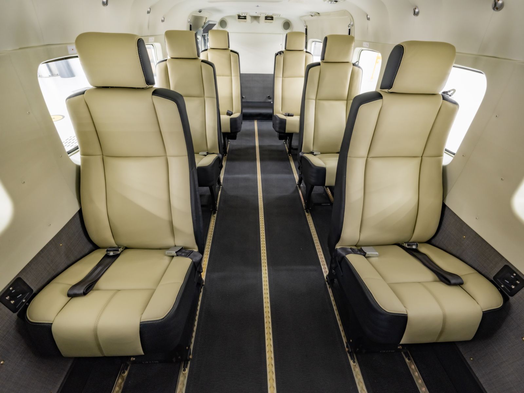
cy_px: 196
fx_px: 242
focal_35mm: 16
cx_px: 262
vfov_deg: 78.1
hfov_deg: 94.5
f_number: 14
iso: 1600
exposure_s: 1/1.25
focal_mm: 20
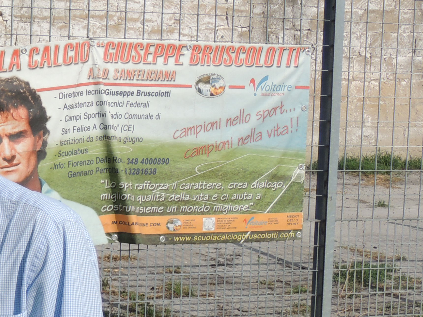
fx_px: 1540
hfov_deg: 15.0
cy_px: 259
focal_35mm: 126
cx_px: -110
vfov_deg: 11.7
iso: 100
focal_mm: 8.3
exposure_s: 1/1600
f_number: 3.5
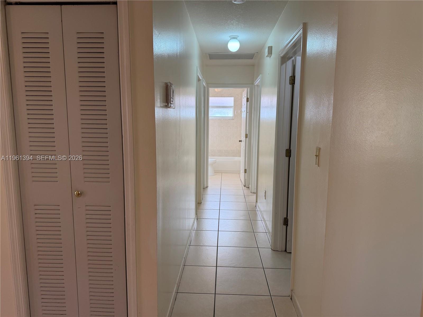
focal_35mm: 24
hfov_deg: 71.6
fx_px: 293
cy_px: 158
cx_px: 212
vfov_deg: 56.8
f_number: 1.78
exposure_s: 1/167
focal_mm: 6.76
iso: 125
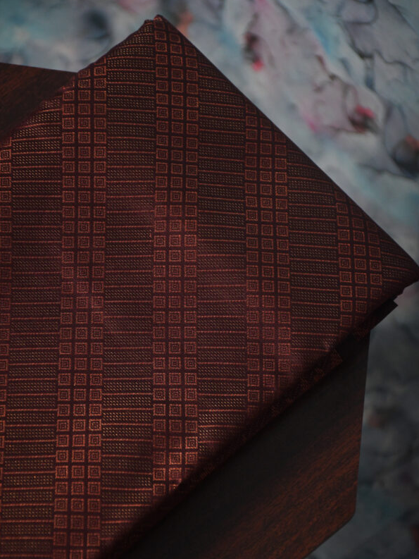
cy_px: 312
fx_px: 2114
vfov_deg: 15.0
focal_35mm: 131
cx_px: 210
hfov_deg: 11.3
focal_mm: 80
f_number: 5.3
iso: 2000
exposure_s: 1/160
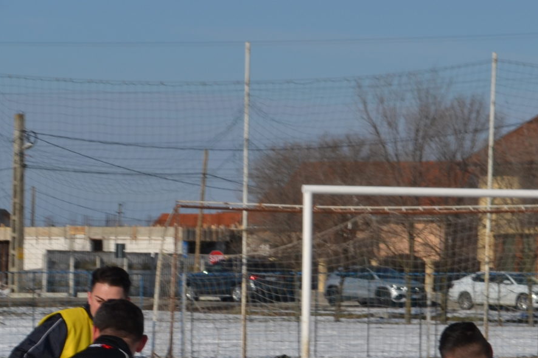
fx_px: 3377
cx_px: 155
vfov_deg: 6.0
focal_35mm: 226
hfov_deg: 9.1
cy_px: 509
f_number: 10
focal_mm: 52
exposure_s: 1/400
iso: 100
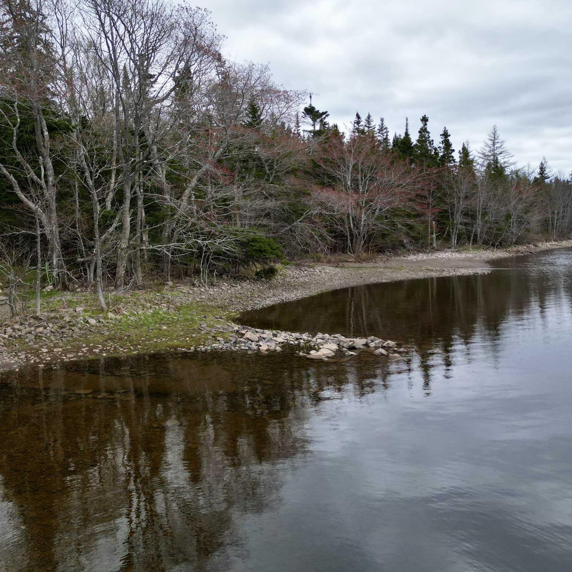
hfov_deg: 46.9
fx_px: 654
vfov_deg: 47.2
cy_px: 263
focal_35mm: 35
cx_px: 226
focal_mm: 6.72
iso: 120
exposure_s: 1/2500
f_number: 1.7
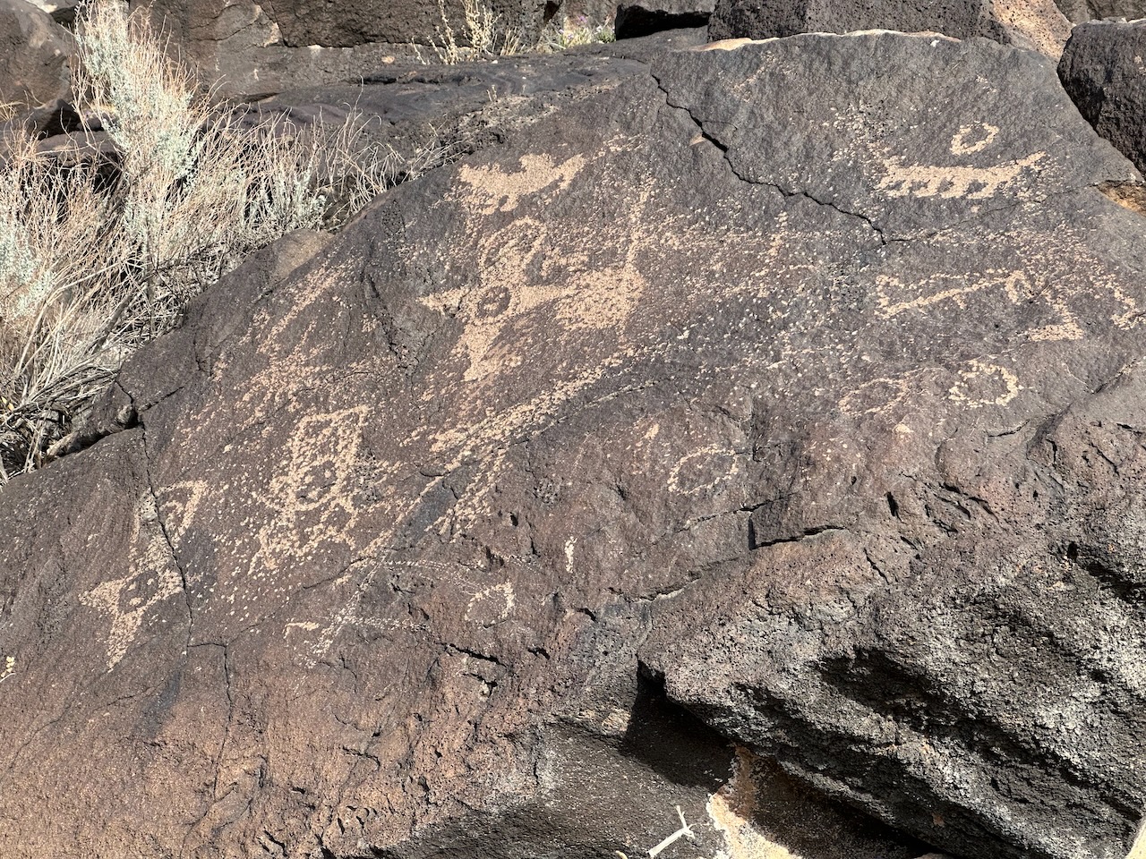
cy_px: 430
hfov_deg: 25.3
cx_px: 573
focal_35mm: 77
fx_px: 2549
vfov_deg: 19.1
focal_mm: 9
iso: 32
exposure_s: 1/333
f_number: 2.8
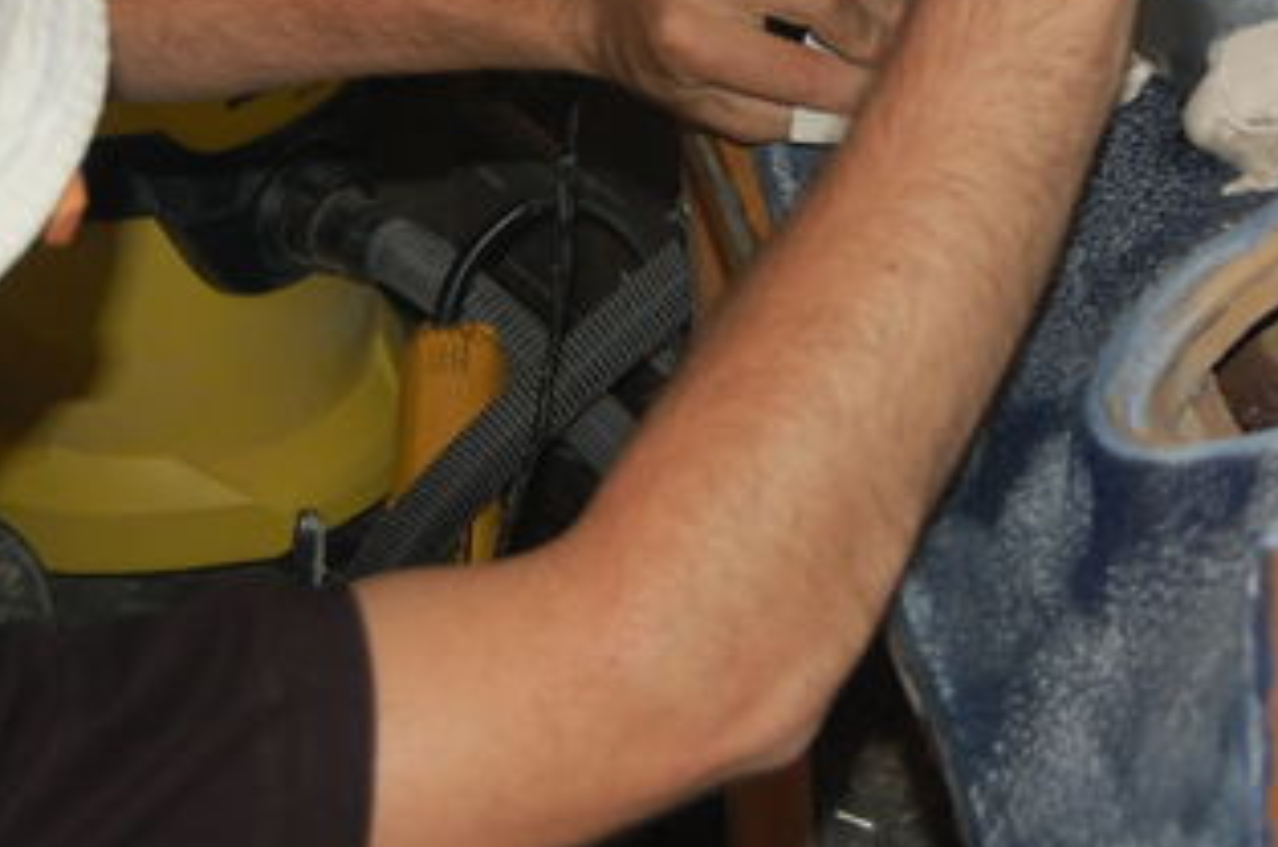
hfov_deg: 19.1
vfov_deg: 12.7
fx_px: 3791
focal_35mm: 107
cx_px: 838
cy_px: 118
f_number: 4.8
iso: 400
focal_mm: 35
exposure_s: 1/250
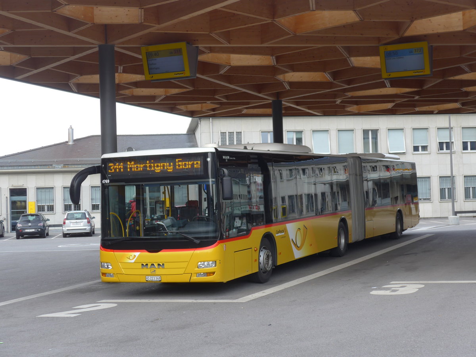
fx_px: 853
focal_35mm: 62
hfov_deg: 31.2
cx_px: 238
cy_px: 178
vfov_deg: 23.7
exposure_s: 1/160
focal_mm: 12.7
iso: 80
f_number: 3.7
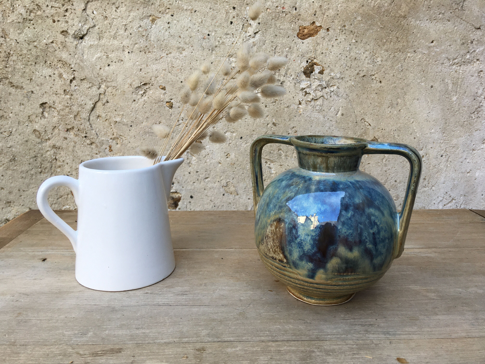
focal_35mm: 29
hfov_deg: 61.7
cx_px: 242
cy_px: 182
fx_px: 406
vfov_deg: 48.2
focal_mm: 4.15
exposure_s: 1/100
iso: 32
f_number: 2.2
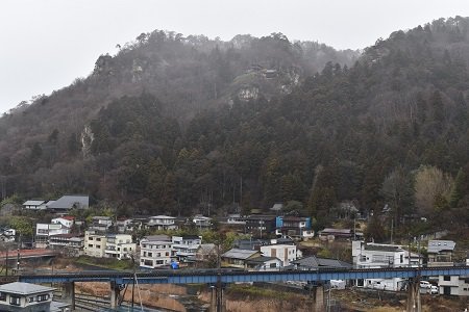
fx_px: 547
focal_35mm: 42
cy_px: 156
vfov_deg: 31.9
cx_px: 234
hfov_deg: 46.4
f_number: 8
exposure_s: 1/250
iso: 320
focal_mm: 28
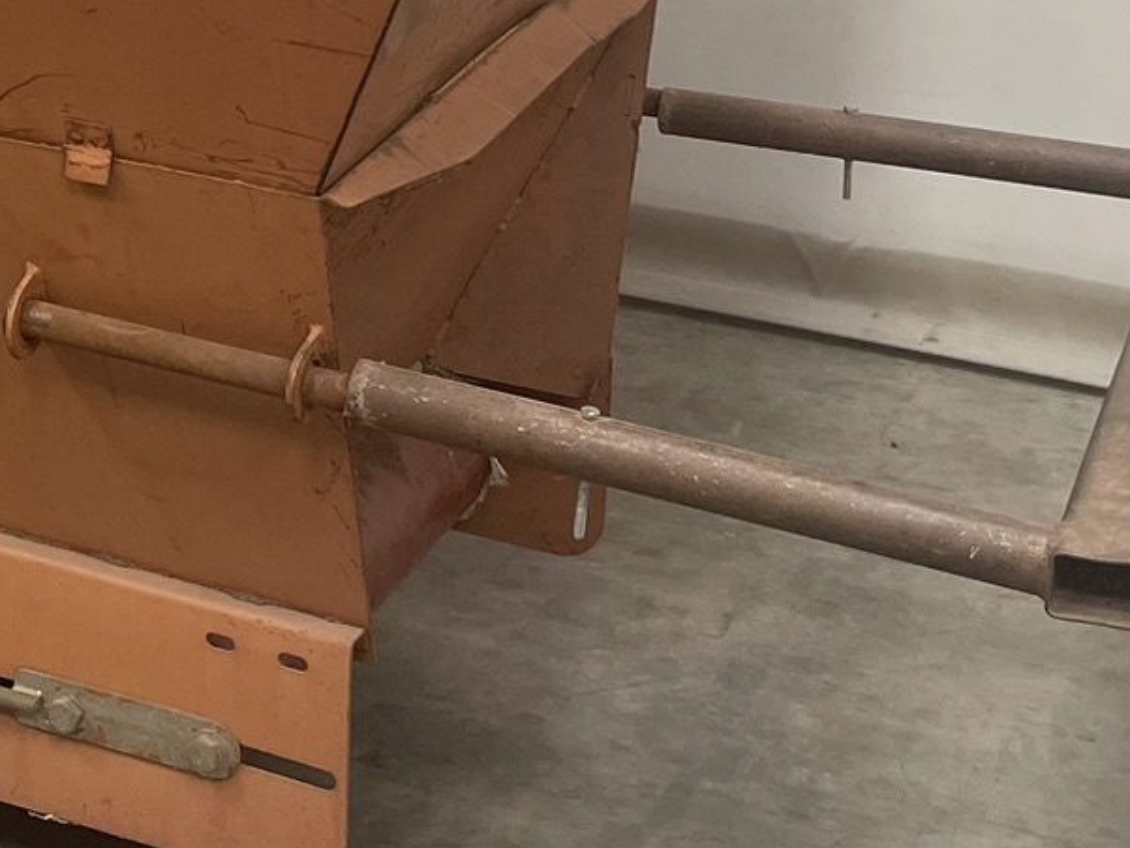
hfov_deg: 21.5
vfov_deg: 16.1
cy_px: -356
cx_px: -203
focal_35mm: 85
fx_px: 2776
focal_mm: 5.1
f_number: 1.6
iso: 125
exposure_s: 1/107
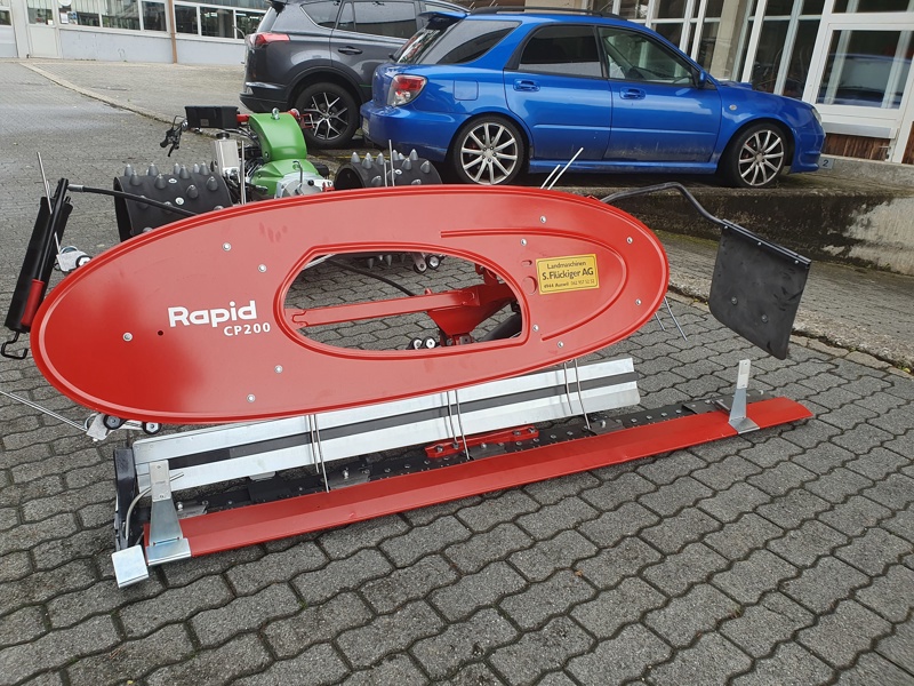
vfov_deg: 53.1
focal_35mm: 26
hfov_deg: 67.3
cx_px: 457
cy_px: 343
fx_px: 687
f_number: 2.4
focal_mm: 4.32
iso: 50
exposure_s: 1/127
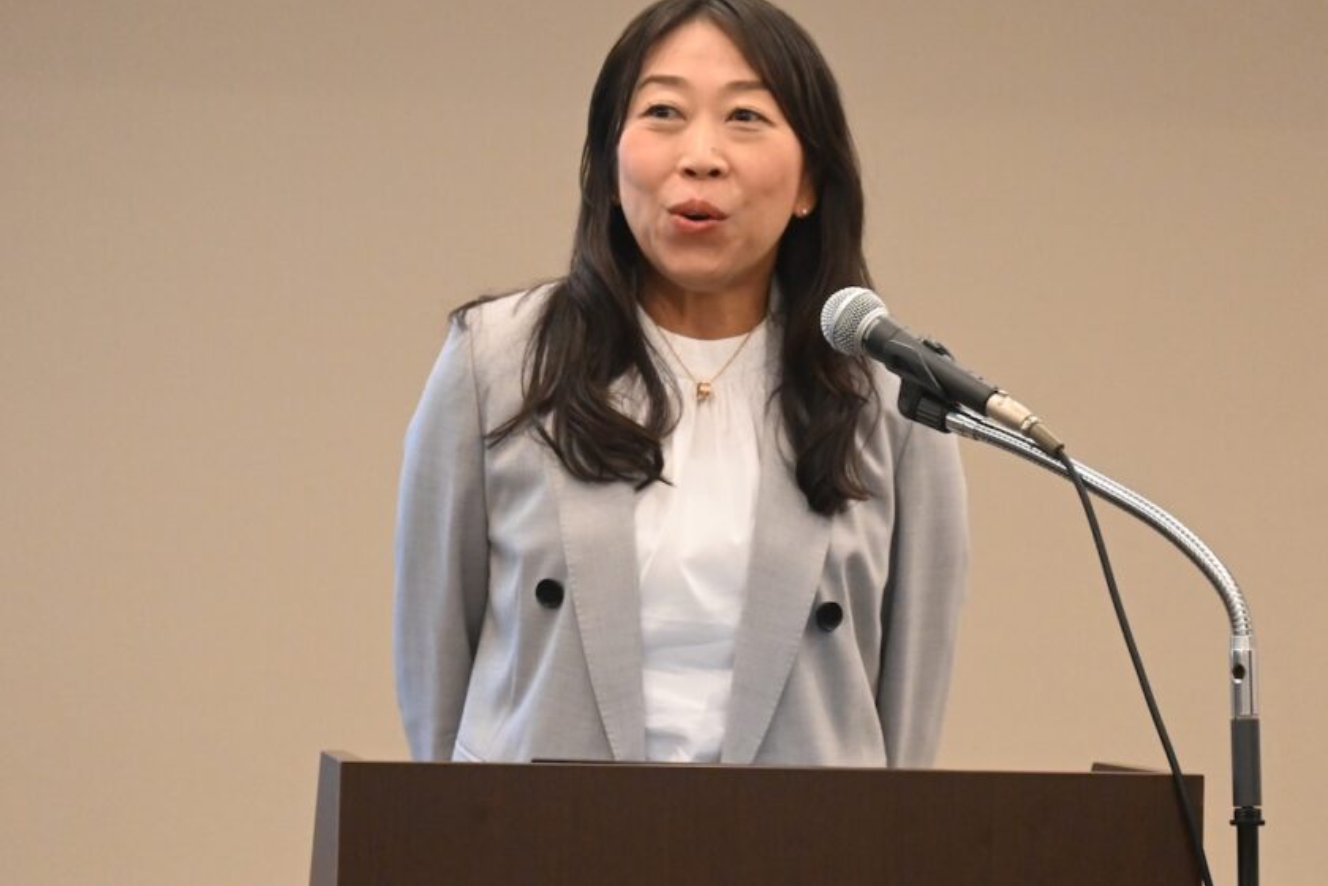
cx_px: 707
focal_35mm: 80
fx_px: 2936
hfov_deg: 25.5
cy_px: 365
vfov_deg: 17.1
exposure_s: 1/100
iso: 3200
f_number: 6
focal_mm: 45
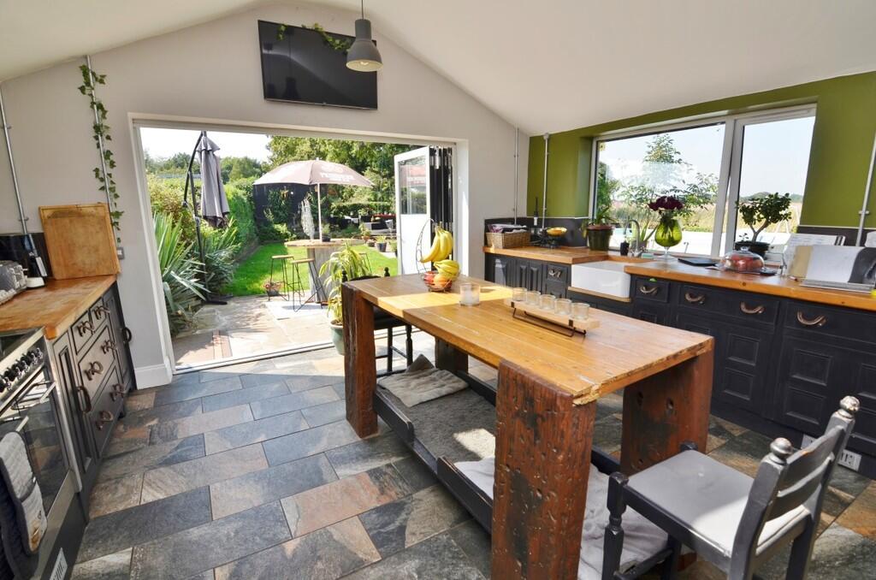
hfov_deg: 95.1
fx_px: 401
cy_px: 290
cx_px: 438
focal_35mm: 16
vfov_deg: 71.8
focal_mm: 11
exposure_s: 1/160
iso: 100
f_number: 6.3
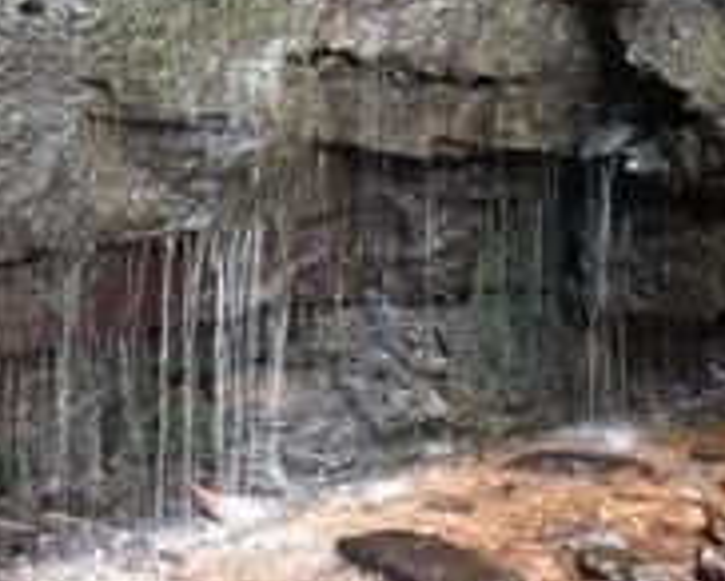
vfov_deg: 16.8
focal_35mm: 90
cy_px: 40
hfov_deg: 21.1
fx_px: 1933
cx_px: 175
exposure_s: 1/17
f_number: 2.4
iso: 400
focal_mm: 4.28
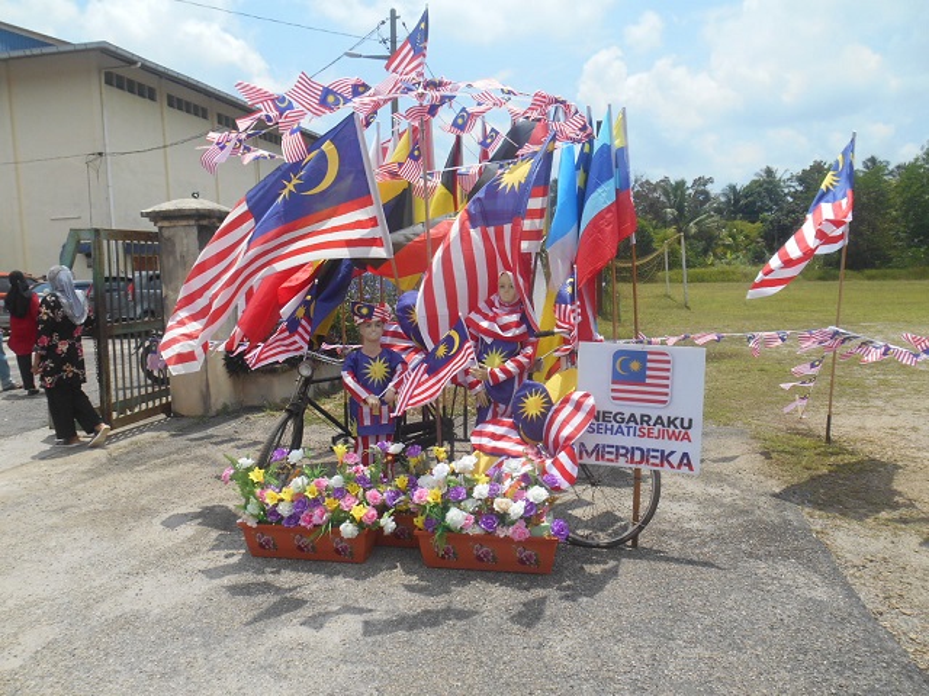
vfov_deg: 53.1
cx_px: 464
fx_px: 698
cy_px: 348
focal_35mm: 26
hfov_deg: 67.3
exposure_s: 1/1250
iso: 80
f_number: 3.4
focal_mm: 4.7
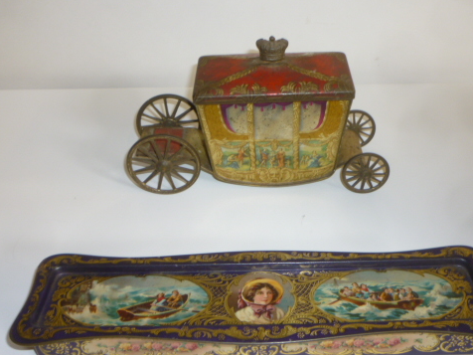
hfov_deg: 47.8
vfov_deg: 36.8
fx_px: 533
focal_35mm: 39
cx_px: 259
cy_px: 202
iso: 100
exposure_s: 1/30
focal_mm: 5.2
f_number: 3.3
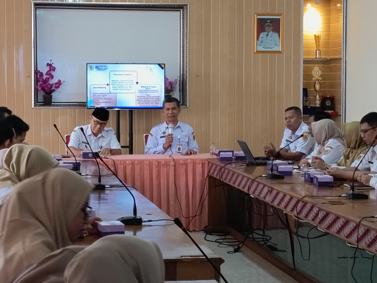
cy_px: 142
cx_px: 188
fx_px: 1144
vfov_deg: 14.1
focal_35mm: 105
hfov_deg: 18.7
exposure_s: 1/25
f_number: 1.7
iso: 376
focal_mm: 5.27
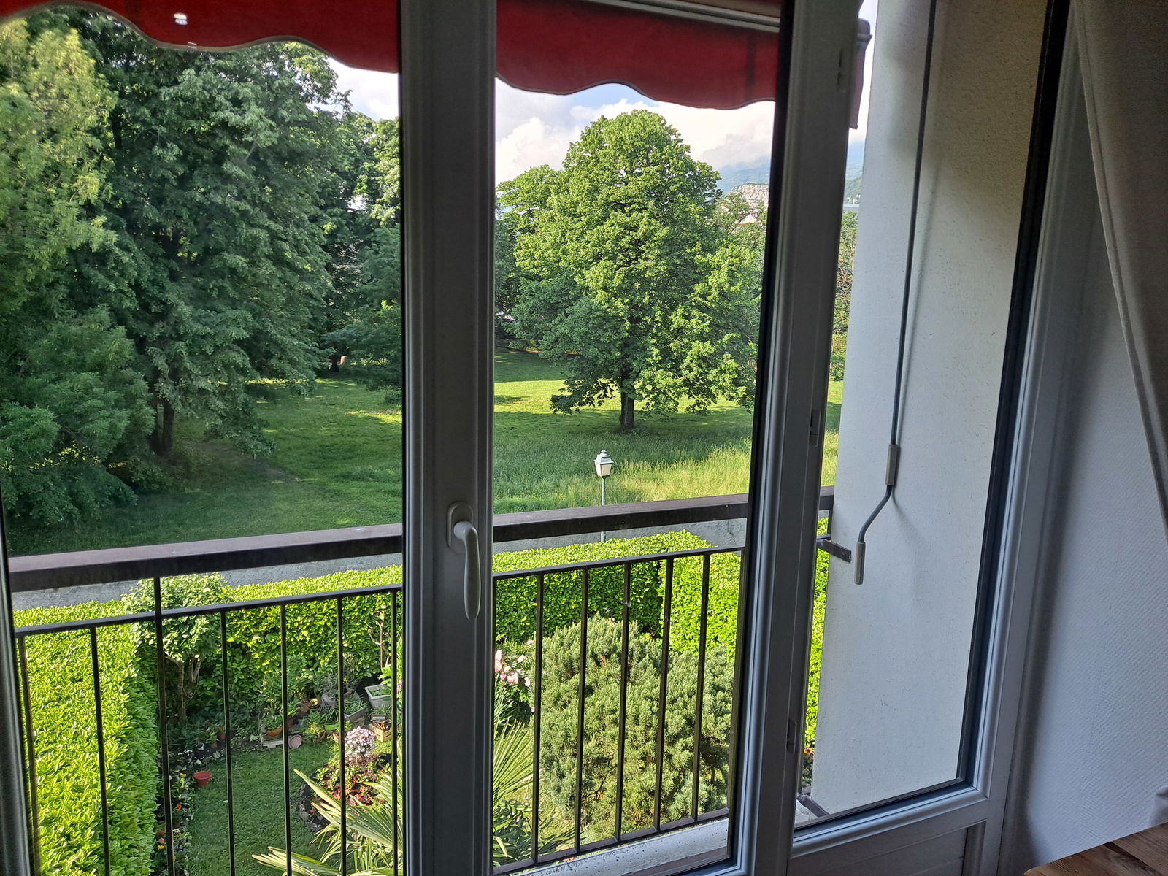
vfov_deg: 54.9
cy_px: 438
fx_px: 844
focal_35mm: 25
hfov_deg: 69.4
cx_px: 584
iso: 32
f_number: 2
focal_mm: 4.6
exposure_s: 1/454
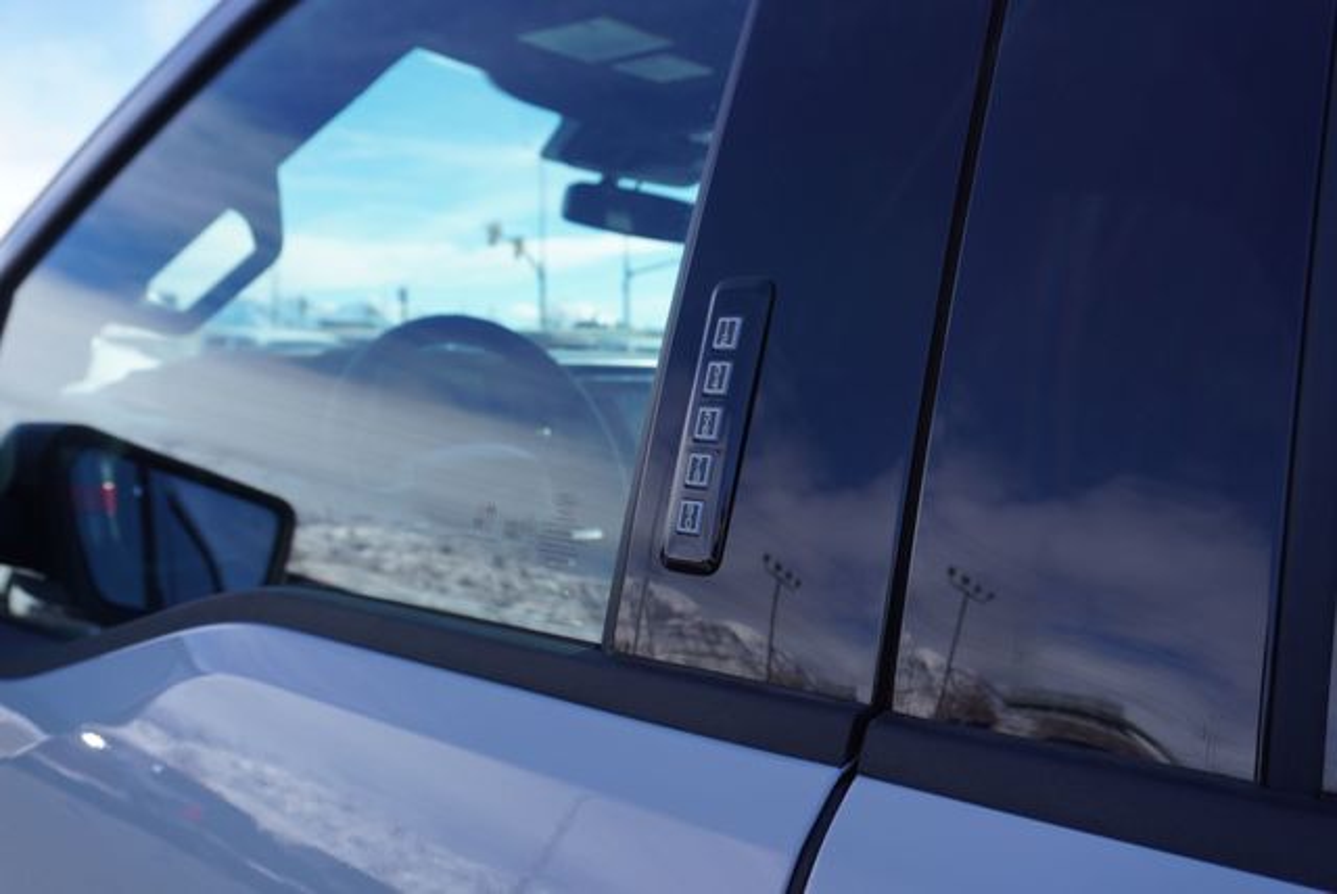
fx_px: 1115
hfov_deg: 61.9
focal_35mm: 30
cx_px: 668
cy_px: 447
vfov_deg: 43.7
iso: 100
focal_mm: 20
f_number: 5.6
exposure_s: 1/320
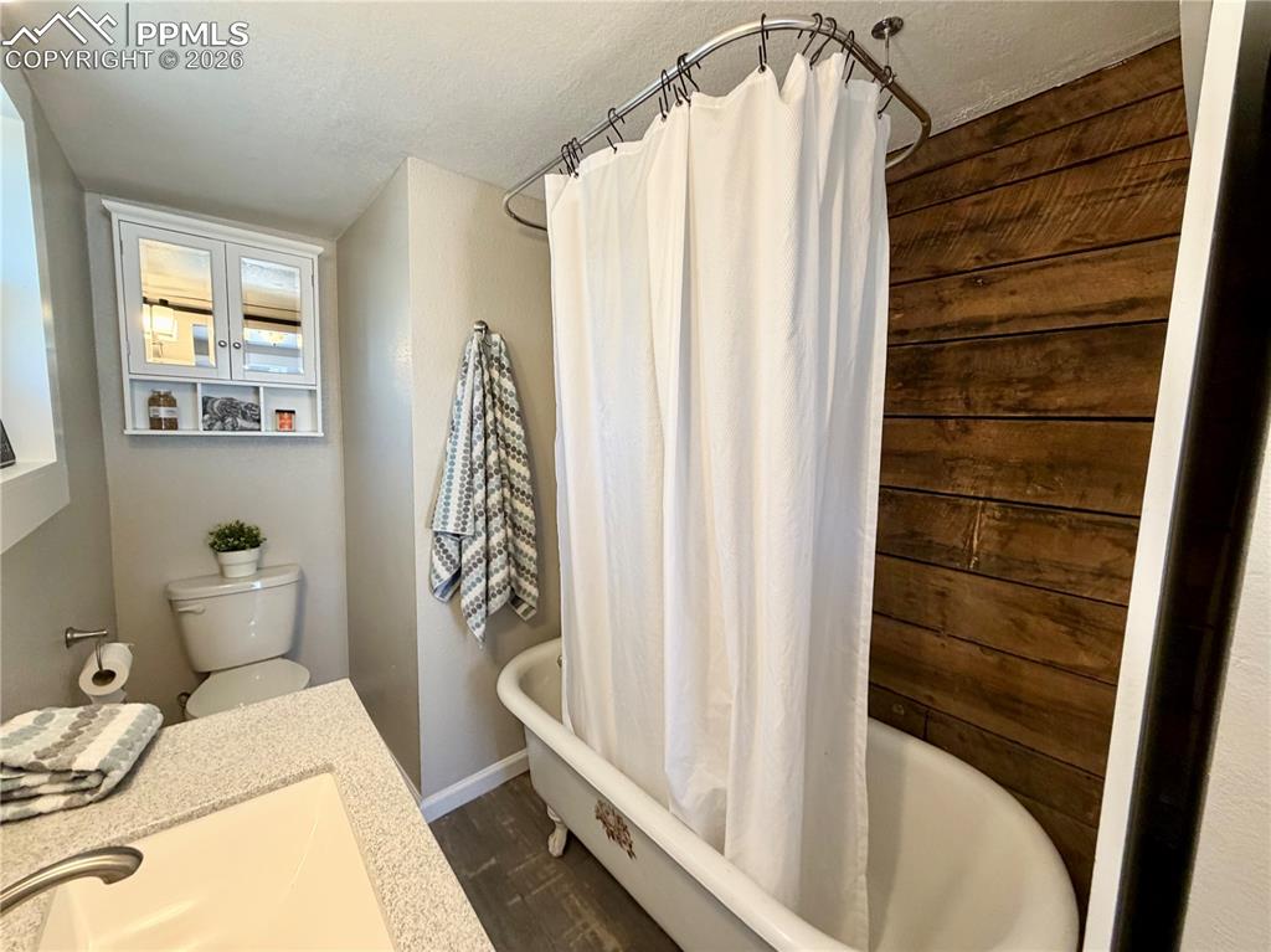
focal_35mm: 14
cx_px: 636
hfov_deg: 102.1
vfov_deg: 85.6
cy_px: 476
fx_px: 514
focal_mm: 2.22
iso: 200
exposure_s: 1/60
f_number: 2.2
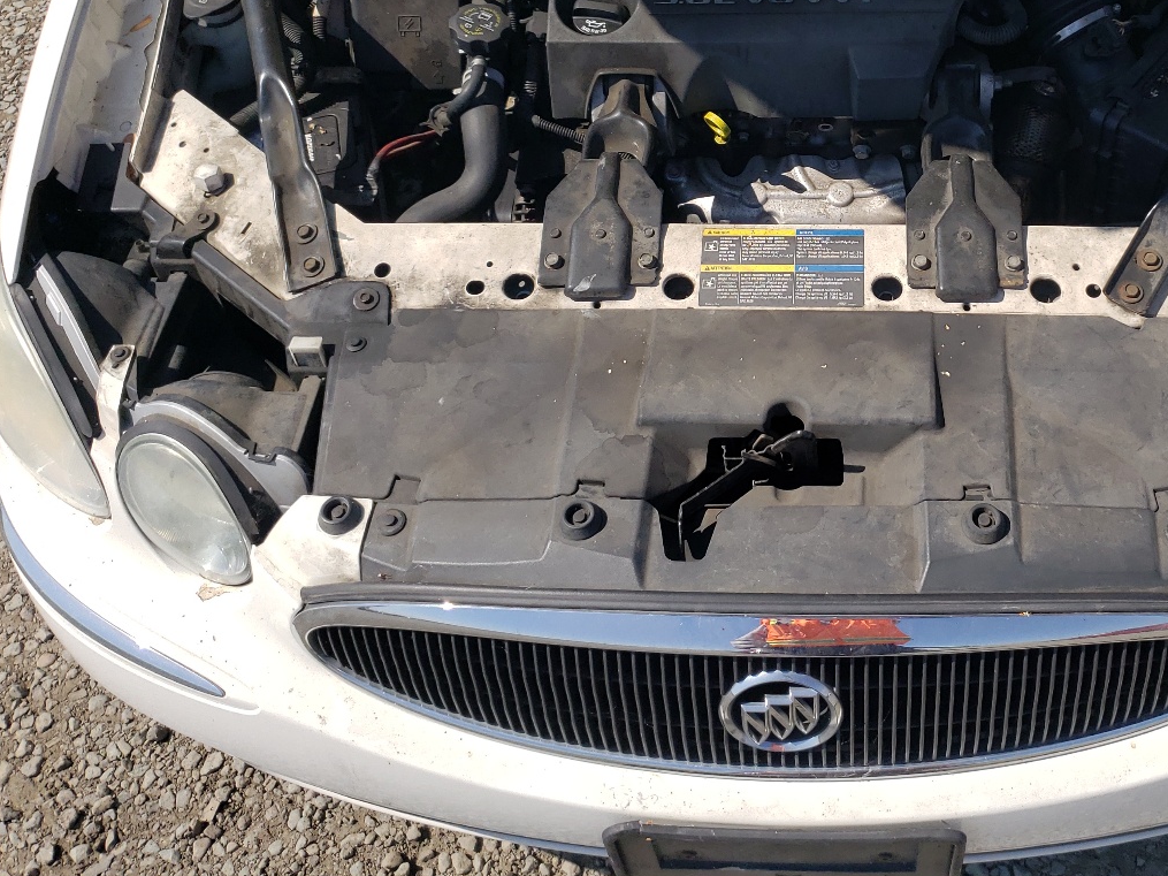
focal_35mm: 41
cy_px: 198
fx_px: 1383
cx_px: 822
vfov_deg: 34.2
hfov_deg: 44.8
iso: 50
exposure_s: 1/5000
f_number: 1.5
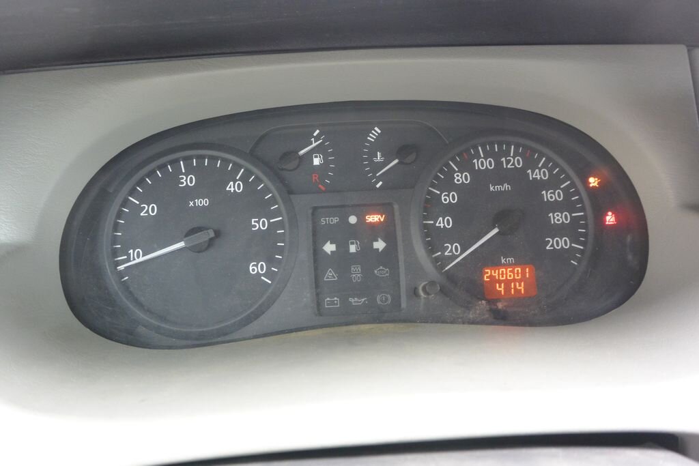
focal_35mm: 29
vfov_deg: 45.0
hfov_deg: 63.7
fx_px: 563
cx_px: 350
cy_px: 233
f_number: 3.5
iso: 800
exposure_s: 1/40
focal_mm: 11
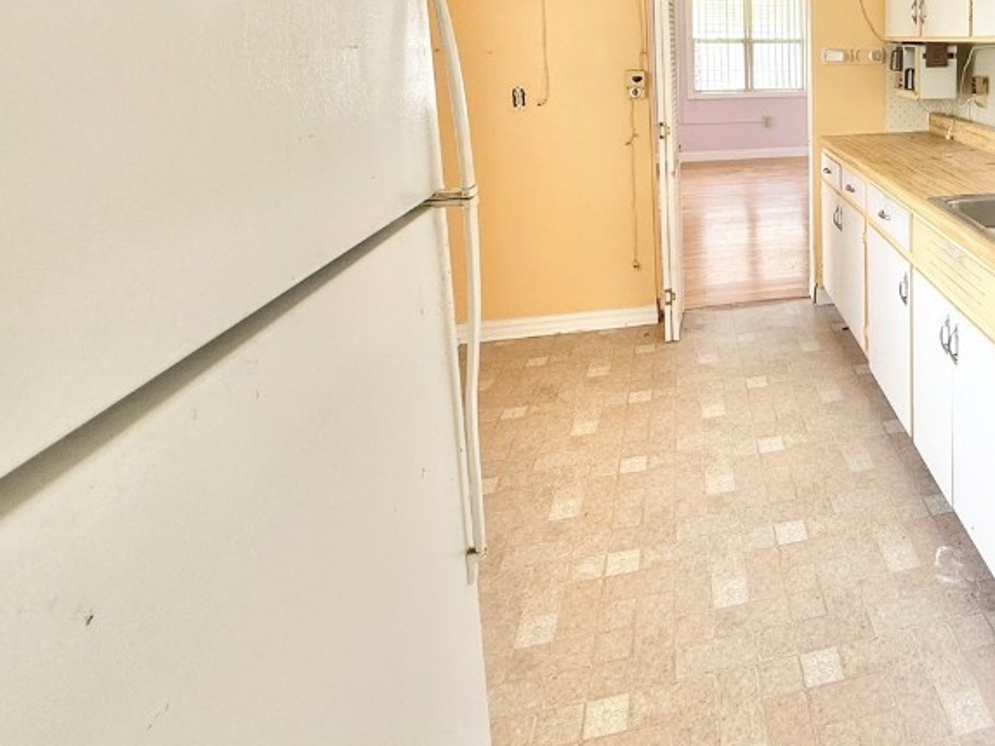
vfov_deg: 50.6
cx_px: 867
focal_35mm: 25
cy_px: 121
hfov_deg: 60.5
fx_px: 719
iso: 100
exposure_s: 1/99
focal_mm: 2.22
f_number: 2.2
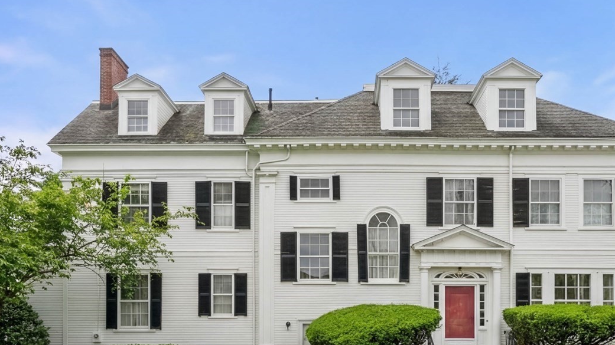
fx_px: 538
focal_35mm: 33
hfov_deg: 59.3
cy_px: 313
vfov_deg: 33.6
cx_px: 347
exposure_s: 1/640
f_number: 8
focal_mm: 16
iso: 320
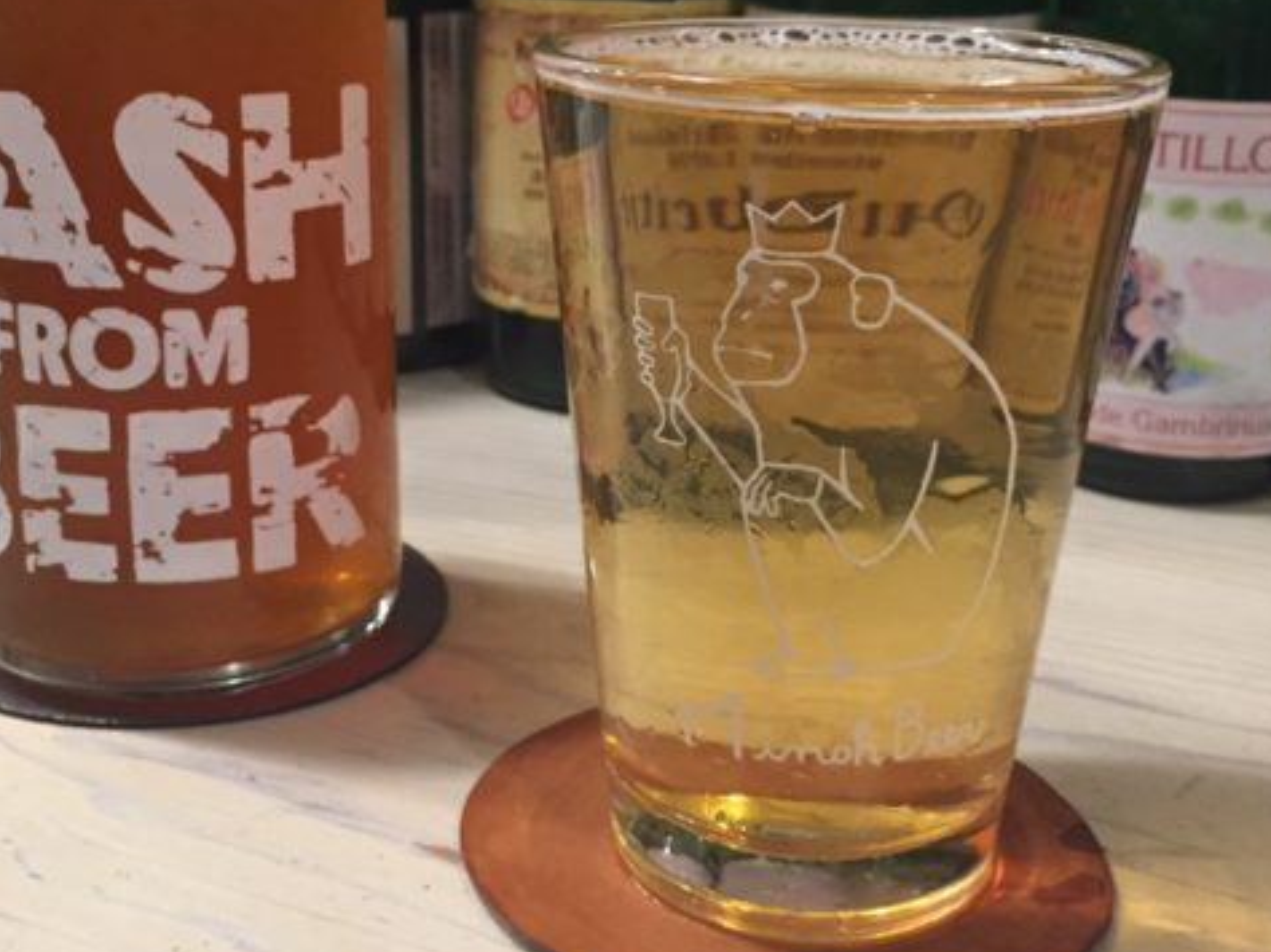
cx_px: 641
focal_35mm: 47
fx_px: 1725
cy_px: 434
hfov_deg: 40.5
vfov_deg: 30.8
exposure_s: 1/30
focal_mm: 4.15
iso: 200
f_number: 2.2
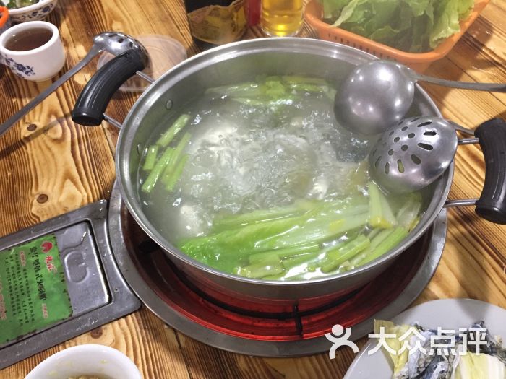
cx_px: 253
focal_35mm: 29
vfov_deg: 48.2
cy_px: 190
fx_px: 424
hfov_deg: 61.7
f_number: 2.2
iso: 200
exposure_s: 1/33
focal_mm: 4.15
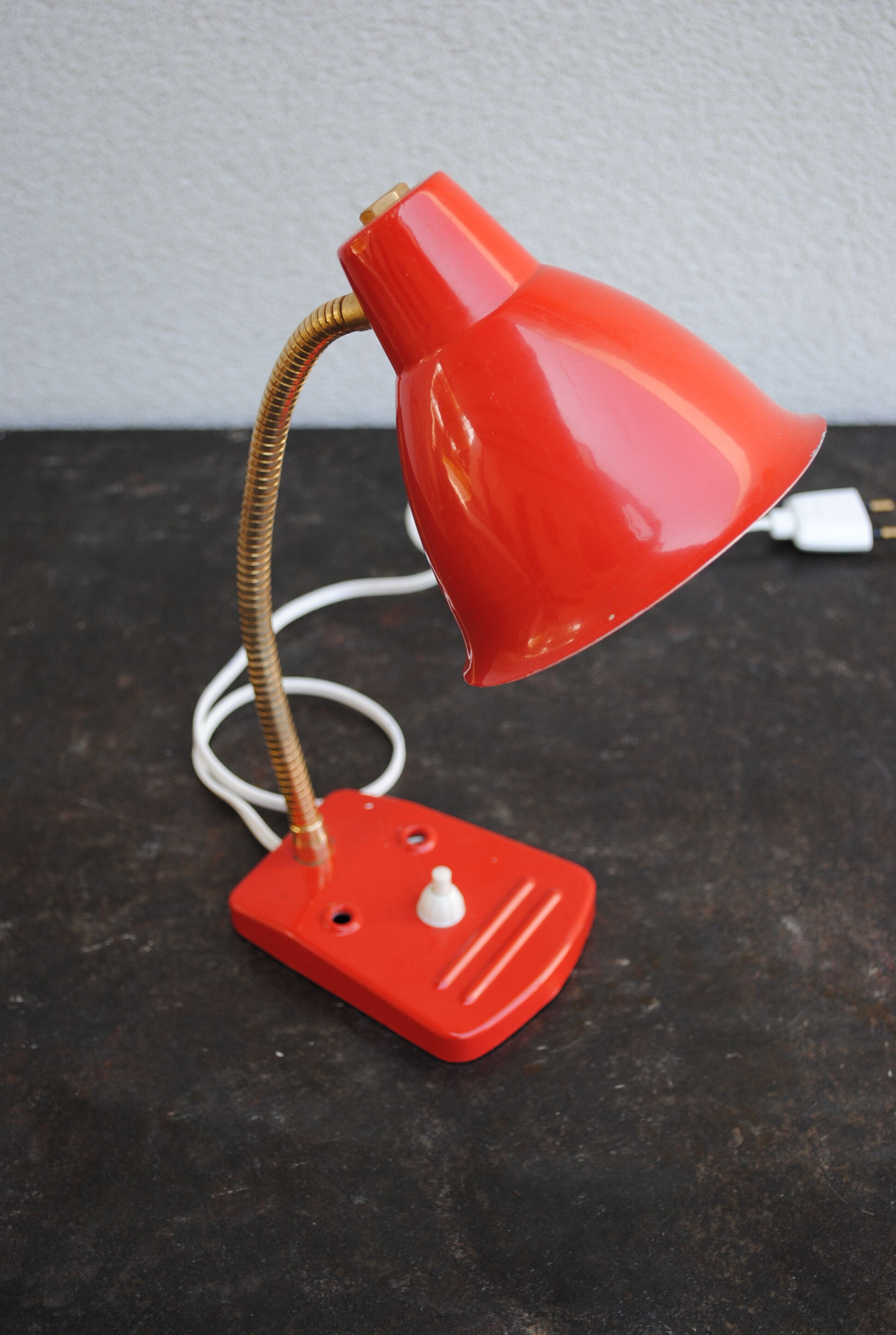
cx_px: 448
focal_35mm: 54
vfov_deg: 36.8
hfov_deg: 25.2
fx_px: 2006
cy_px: 668
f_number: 5.3
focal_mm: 36
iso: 200
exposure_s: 1/125
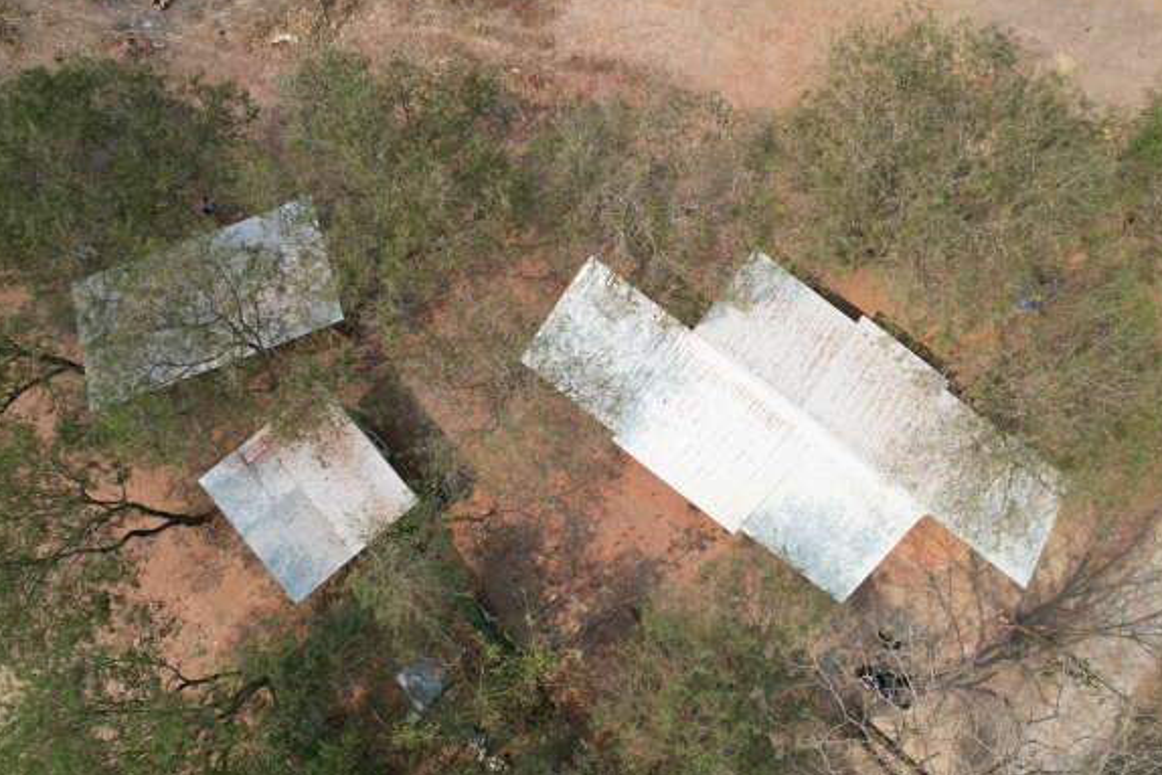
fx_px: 743
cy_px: 382
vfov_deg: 55.1
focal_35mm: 23
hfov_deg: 76.1
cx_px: 595
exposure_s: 1/2000
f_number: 2.8
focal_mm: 8.38
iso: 200
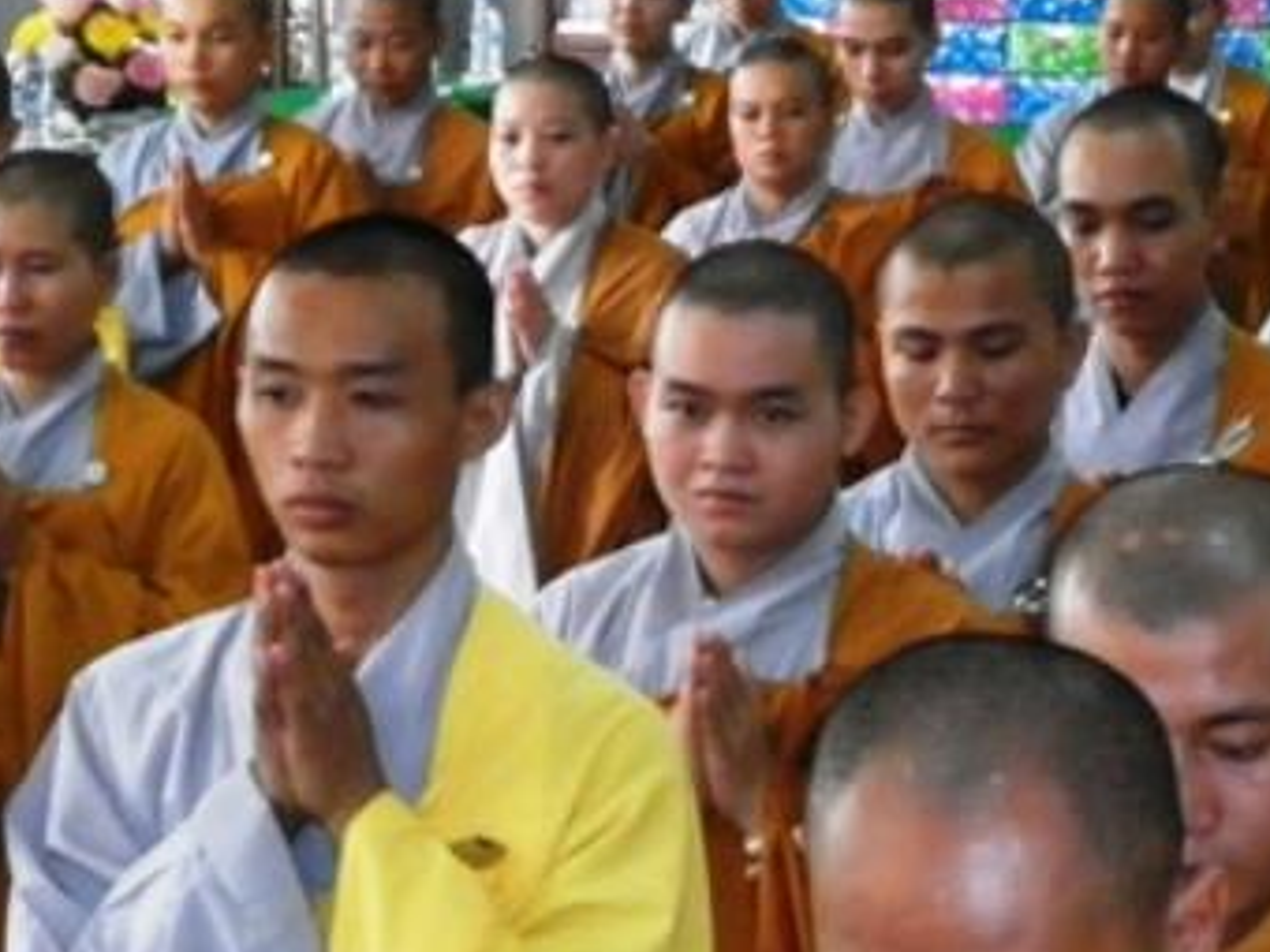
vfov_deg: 7.9
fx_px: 6861
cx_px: 1050
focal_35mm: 187
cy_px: 784
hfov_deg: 10.5
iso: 320
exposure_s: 1/60
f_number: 4.4
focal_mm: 11.1
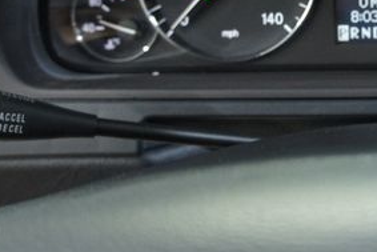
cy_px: 15
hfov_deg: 31.2
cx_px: 346
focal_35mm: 61
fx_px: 639
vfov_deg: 21.7
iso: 1600
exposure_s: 1/20
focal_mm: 18
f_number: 3.5
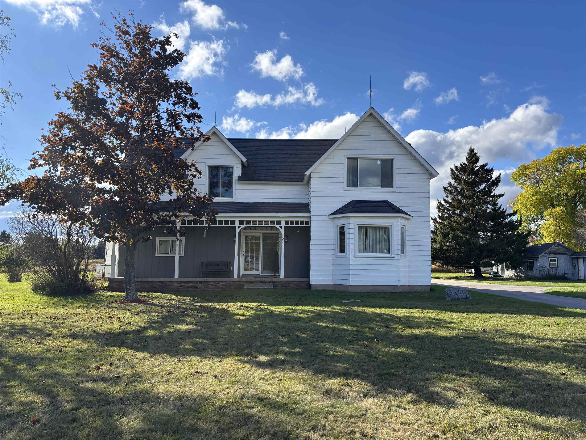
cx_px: 293
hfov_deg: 67.3
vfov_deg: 53.1
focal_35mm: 26
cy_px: 220
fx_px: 440
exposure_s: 1/2342
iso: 50
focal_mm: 5.96
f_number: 1.6
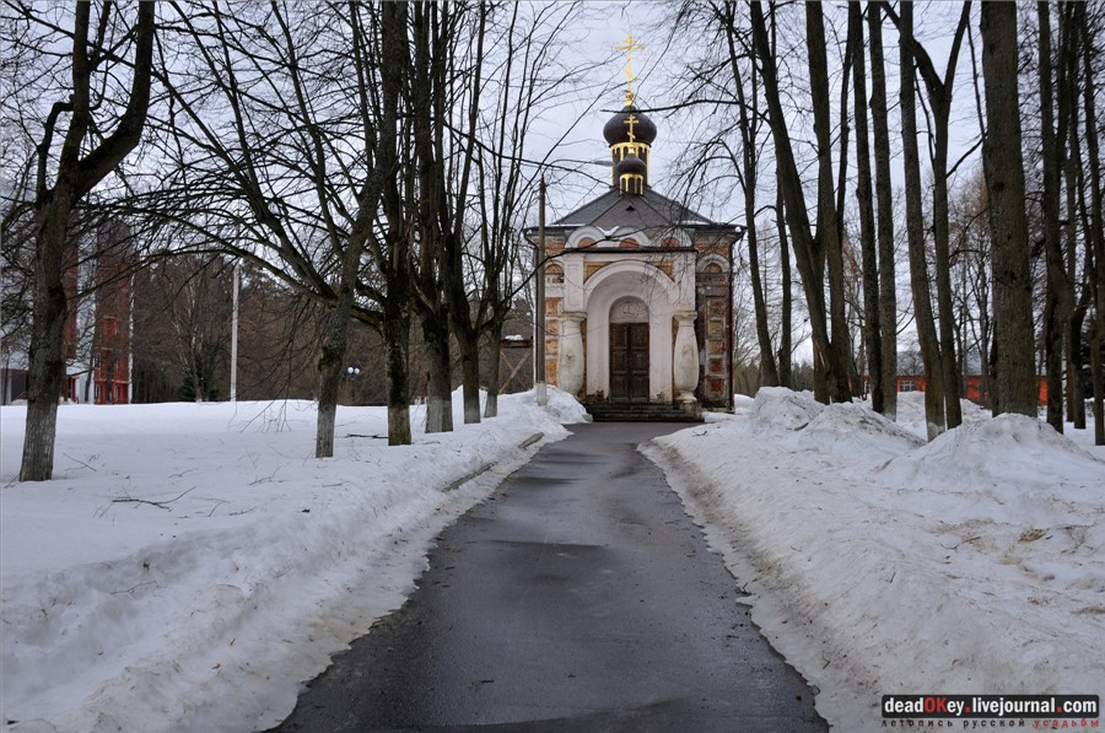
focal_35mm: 36
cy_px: 366
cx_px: 552
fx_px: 1103
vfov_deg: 36.8
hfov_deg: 53.2
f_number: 7.1
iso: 200
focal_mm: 24
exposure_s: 1/200
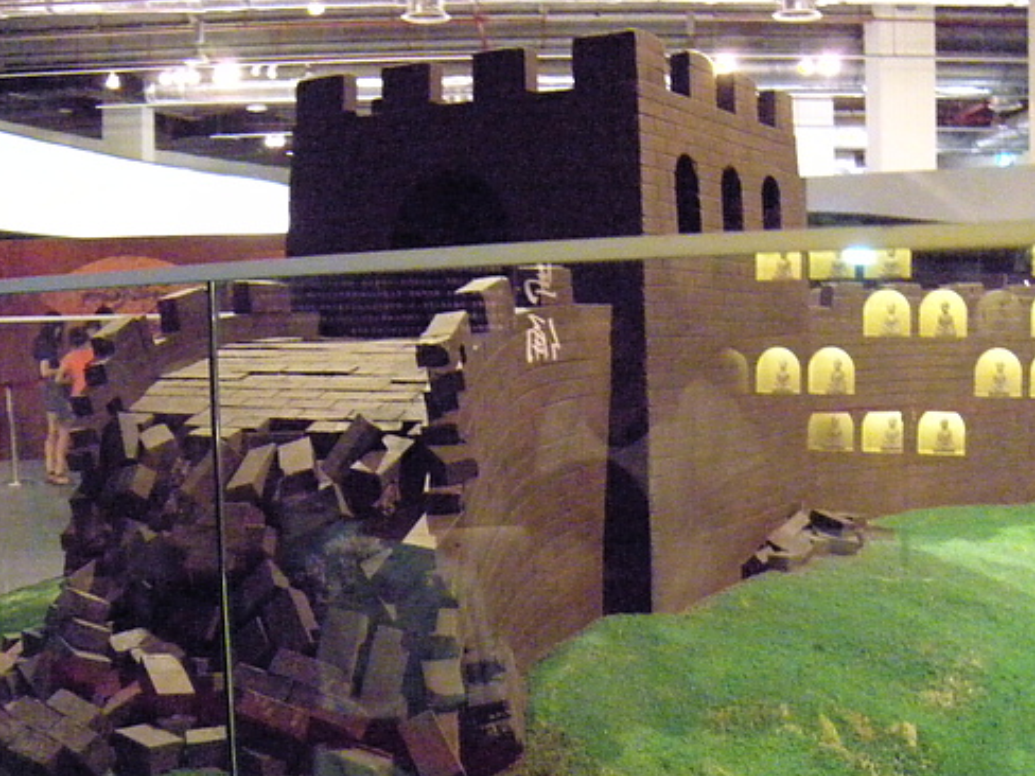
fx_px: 1286
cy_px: 443
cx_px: 496
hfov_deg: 43.8
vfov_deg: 33.5
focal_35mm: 43
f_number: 3.8
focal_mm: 5.9
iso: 1600
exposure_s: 1/7.3
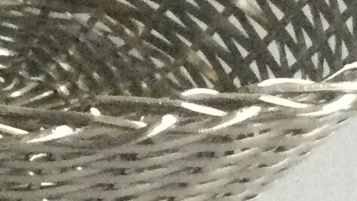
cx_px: -531
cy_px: 278
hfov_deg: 8.4
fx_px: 2206
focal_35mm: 233
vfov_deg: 5.2
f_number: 2.4
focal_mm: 3.3
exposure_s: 1/33
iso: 250
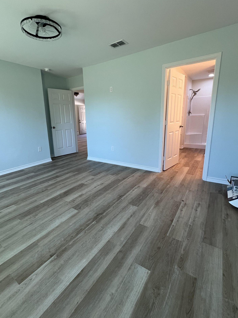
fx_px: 147
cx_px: 103
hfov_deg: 77.7
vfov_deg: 94.5
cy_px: 153
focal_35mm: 16
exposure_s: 1/120
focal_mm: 1.57
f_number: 1.8
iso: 125
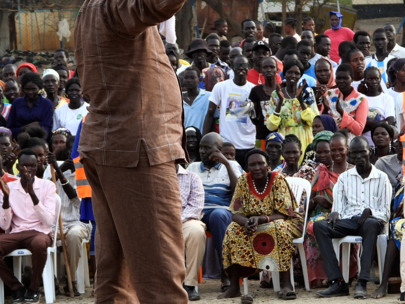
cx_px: 176
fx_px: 3662
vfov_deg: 4.7
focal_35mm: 313
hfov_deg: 6.3
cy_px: 161
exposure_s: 1/60
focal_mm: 27.9
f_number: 4
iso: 100
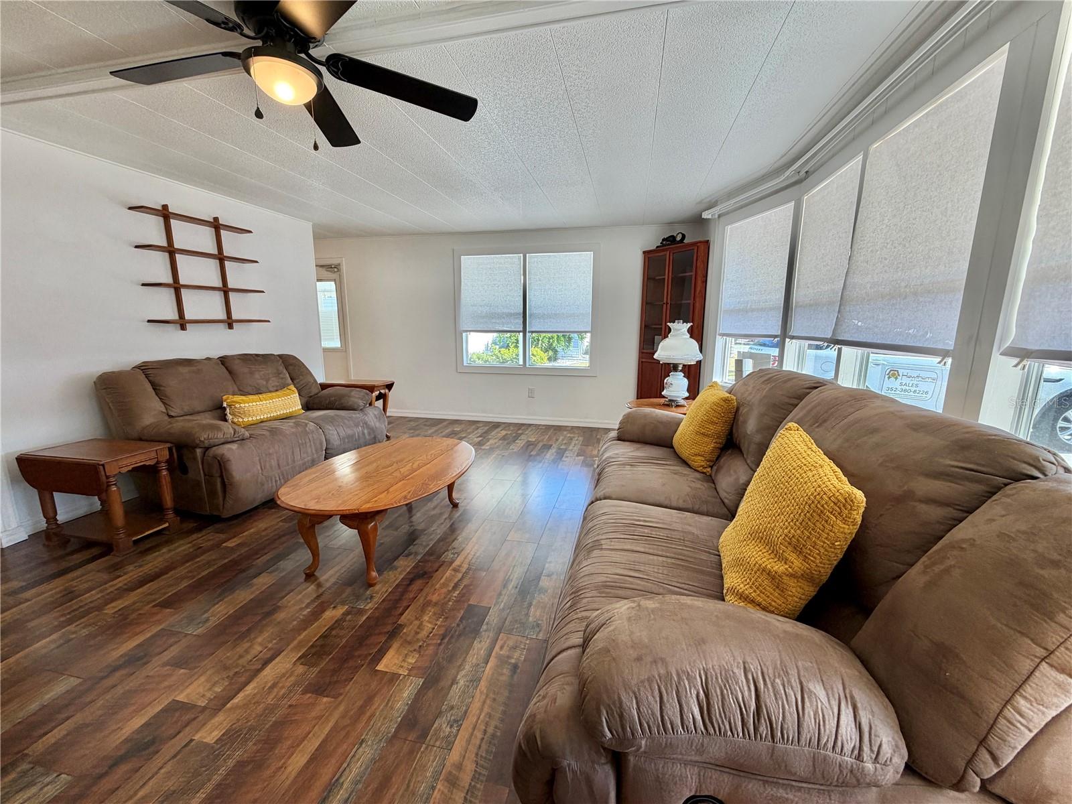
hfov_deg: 102.1
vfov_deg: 85.7
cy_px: 402
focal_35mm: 14
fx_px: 434
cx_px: 536
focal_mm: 2.22
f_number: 2.2
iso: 80
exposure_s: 1/120
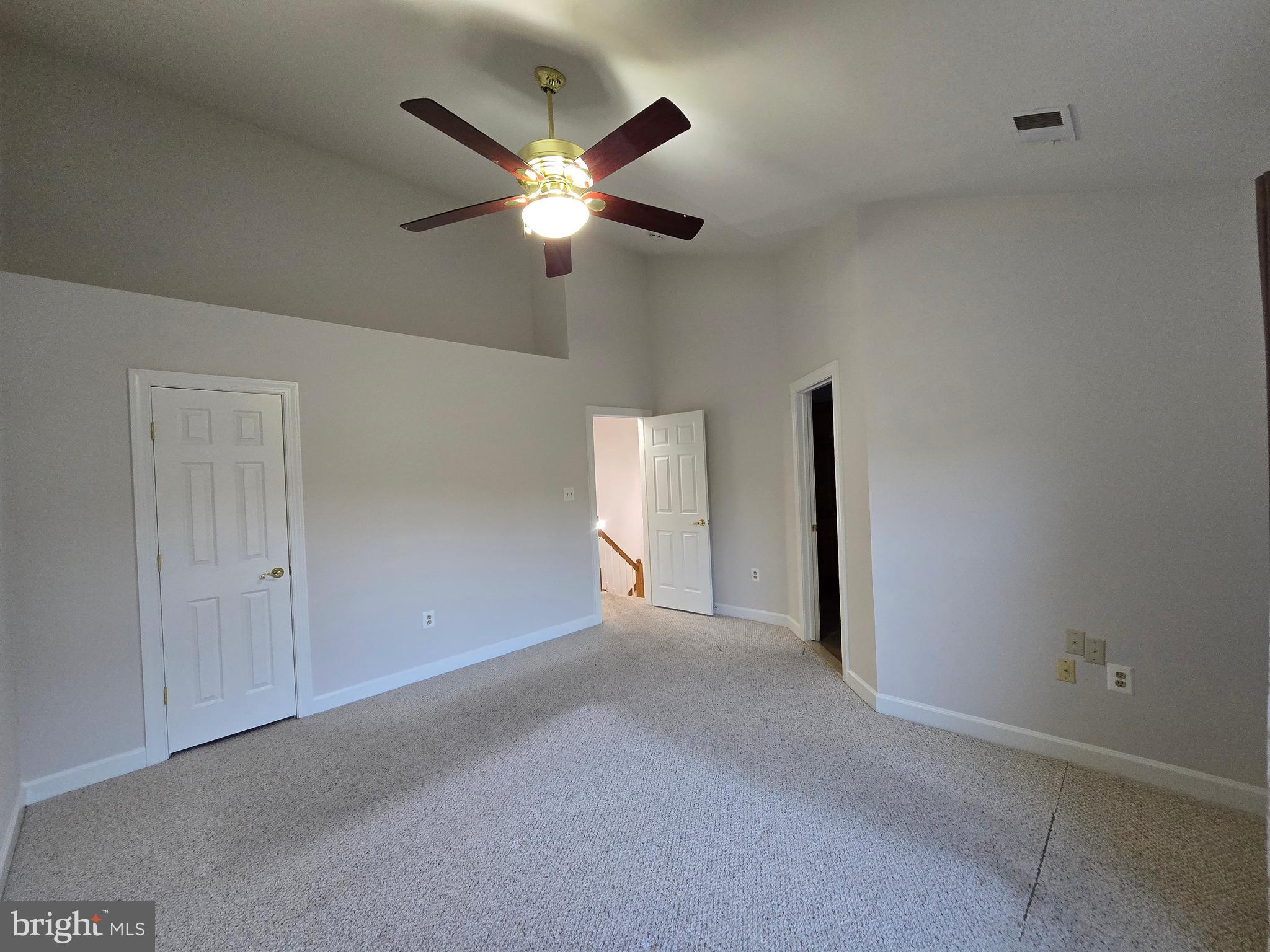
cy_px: 476
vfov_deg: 89.9
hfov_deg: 106.2
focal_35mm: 13
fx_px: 477
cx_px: 635
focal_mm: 2.2
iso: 320
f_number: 2.2
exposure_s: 1/60
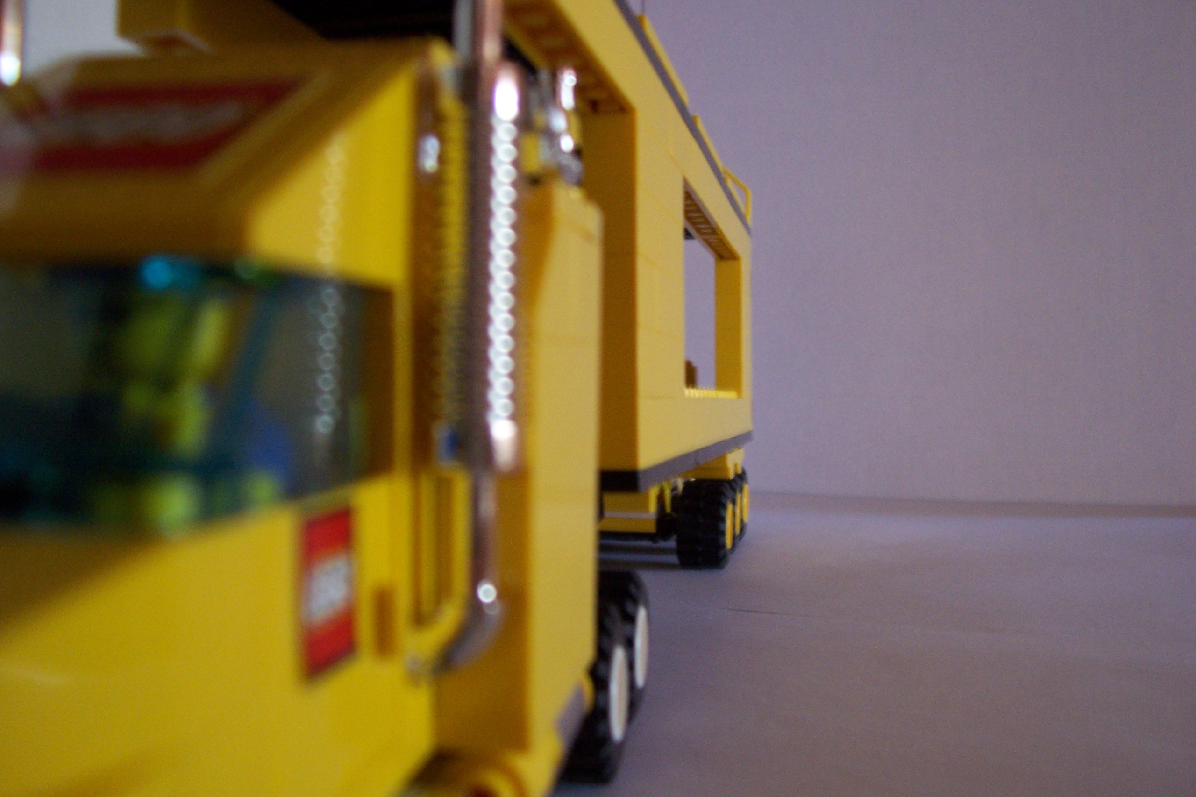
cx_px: 598
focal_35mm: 34
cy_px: 398
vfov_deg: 38.9
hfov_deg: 55.8
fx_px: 1129
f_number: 2.7
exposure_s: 1/8
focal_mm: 5.6
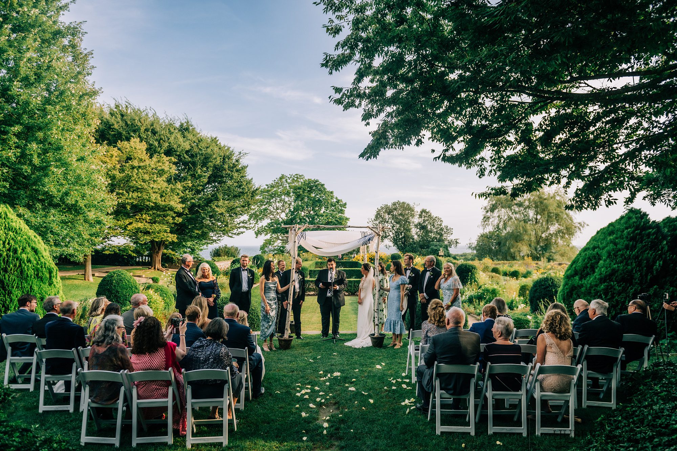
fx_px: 451
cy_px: 226
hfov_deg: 73.7
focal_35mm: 24
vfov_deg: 53.1
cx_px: 338
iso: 160
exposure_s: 1/800
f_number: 3.5
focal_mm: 24
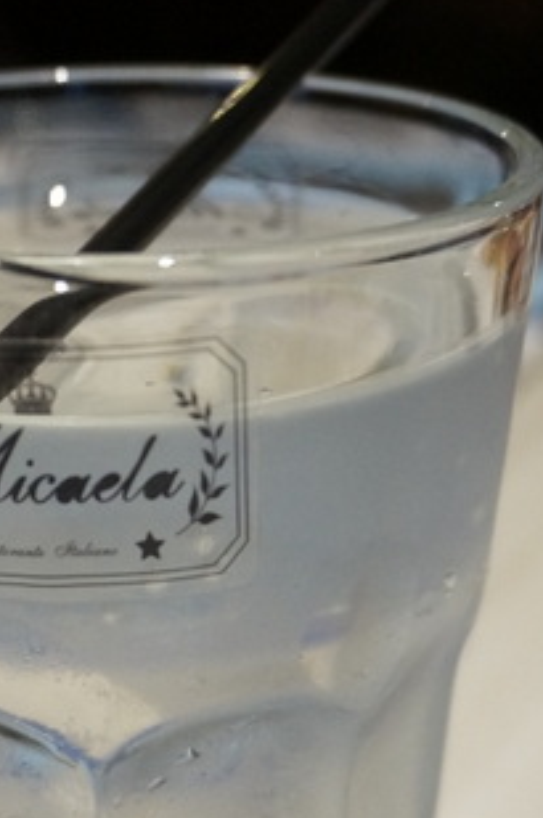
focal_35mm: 87
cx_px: 73
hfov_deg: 15.5
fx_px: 1975
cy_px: 641
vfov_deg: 23.1
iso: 2500
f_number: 4.5
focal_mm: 28
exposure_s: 1/60
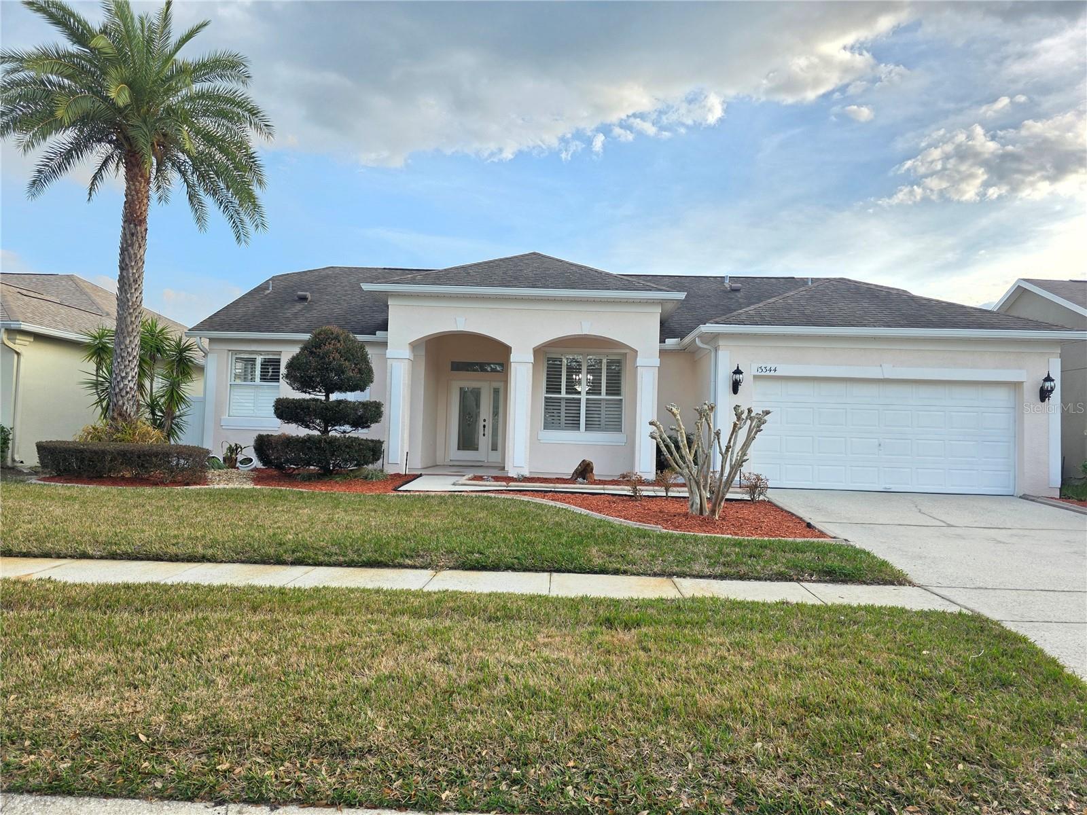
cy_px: 408
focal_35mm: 23
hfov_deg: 73.9
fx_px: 722
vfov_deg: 58.9
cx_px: 544
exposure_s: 1/359
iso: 50
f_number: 1.7
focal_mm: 6.3
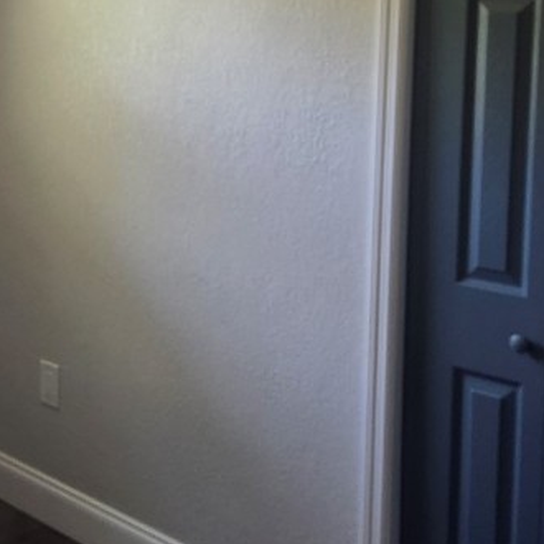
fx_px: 1120
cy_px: 129
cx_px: 63
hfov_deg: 26.5
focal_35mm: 63
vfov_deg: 26.9
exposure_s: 1/120
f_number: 1.8
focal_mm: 5.54
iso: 400
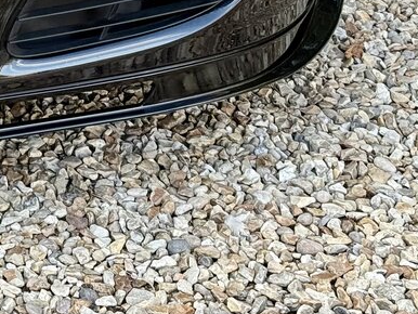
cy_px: -55
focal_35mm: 159
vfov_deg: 9.2
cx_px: -261
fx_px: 1921
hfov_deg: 11.7
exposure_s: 1/398
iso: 80
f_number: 1.78
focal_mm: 6.76
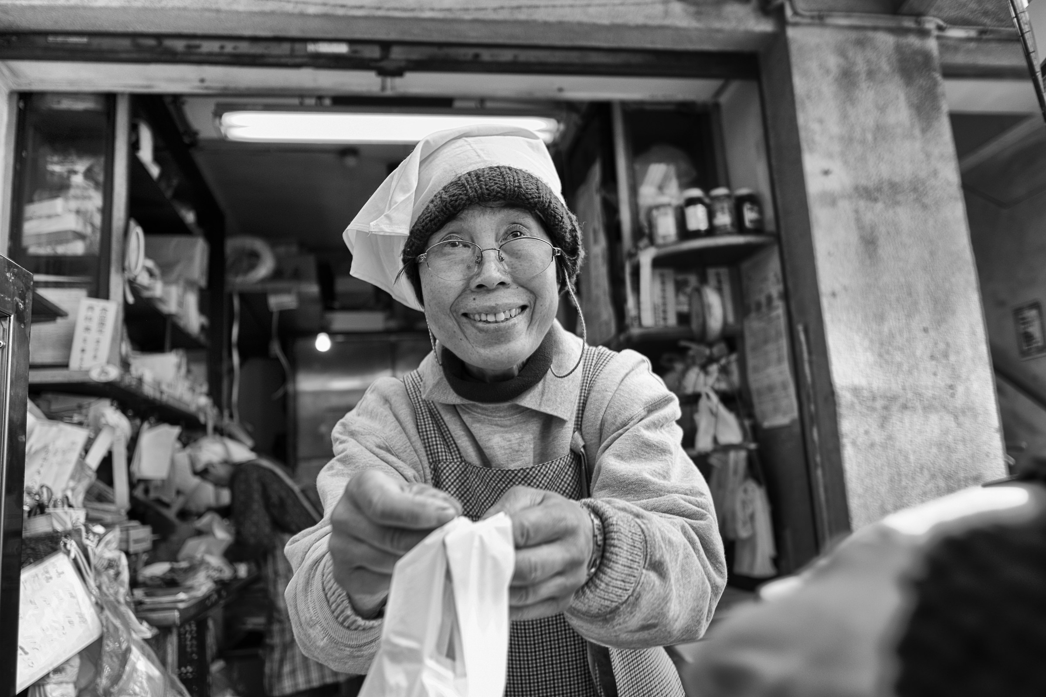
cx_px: 523
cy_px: 348
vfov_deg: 47.9
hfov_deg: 67.4
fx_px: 784
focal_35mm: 27
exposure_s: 1/160
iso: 200
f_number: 2.5
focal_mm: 18
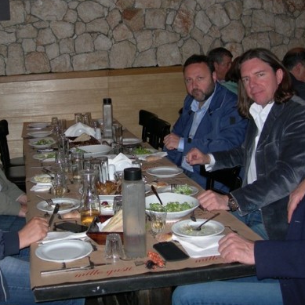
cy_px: 120
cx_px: 127
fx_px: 568
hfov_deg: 30.0
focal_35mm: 57
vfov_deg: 30.0
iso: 72
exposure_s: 1/60.1
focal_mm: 7.8
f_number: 2.8
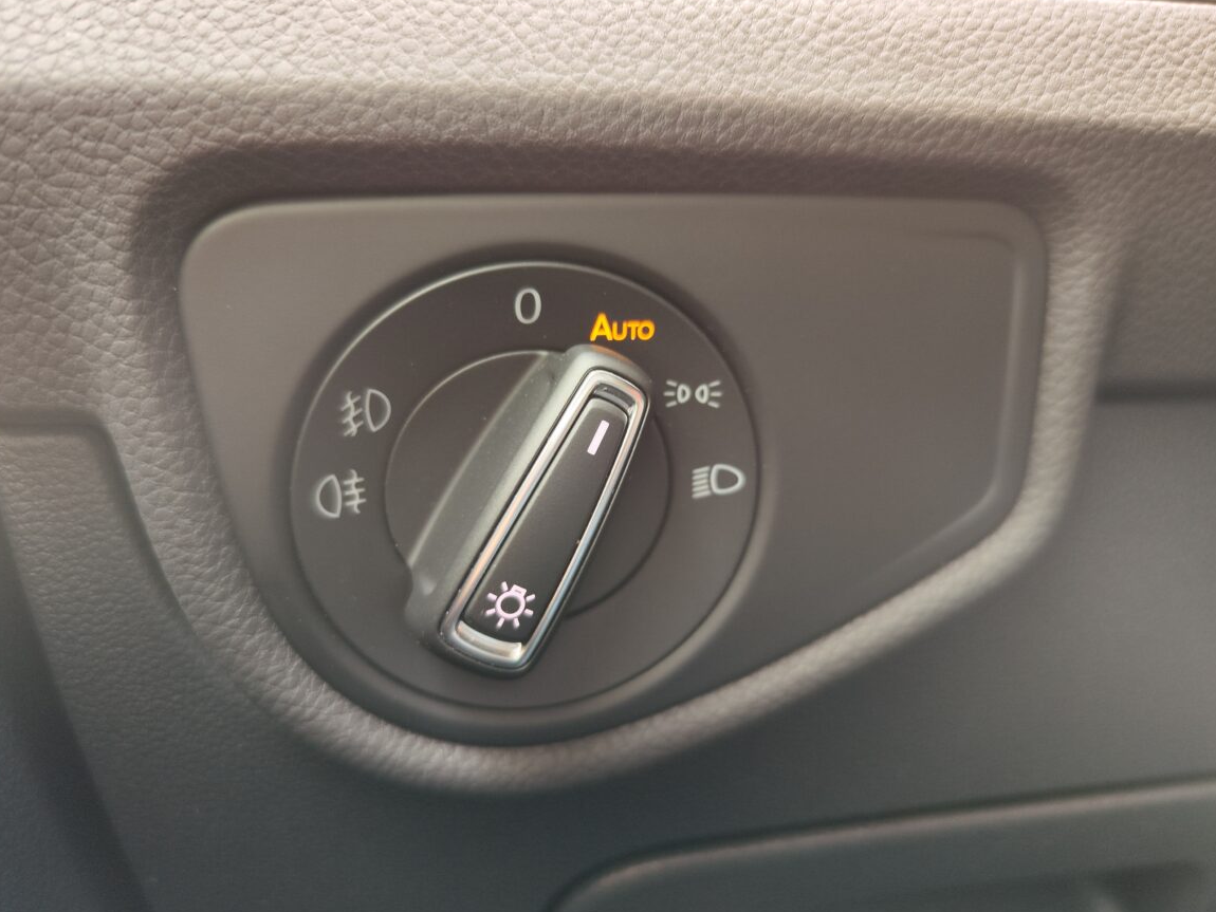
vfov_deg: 56.8
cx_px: 606
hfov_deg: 71.6
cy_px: 447
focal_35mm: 24
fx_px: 843
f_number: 1.69
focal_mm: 7.01
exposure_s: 1/33.3
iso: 549
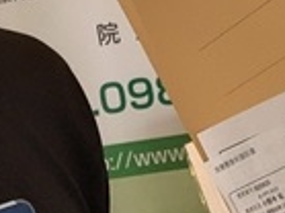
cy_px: -161
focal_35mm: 115
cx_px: 137
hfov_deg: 17.1
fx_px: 946
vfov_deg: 11.9
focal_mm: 2.87
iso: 100
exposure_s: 1/60
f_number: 2.2
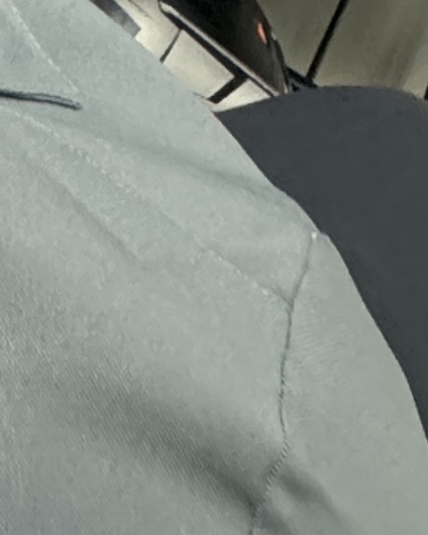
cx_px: -372
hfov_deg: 13.2
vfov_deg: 10.0
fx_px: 1647
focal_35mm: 104
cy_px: -1261
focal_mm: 2.22
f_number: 2.2
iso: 320
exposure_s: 1/60
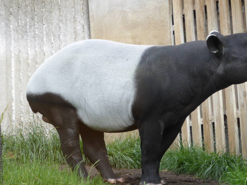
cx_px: 166
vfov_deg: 6.6
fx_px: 1613
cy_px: 92
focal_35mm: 226
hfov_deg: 8.8
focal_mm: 24.4
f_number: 5.4
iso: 125
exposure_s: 1/80
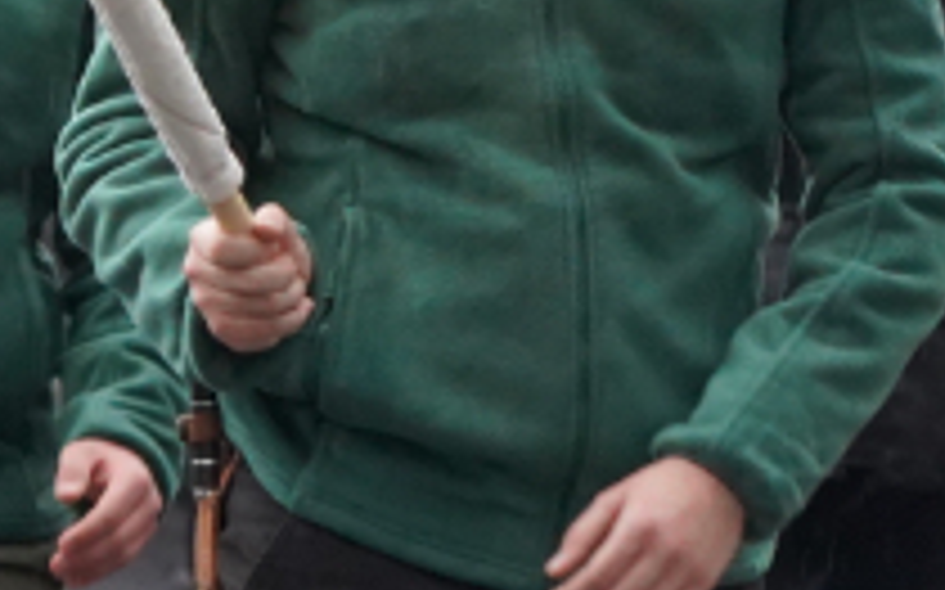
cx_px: 1449
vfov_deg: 2.5
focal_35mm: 517
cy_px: -209
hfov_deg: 4.0
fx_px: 13308
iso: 4000
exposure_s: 1/160
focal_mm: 82
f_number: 4
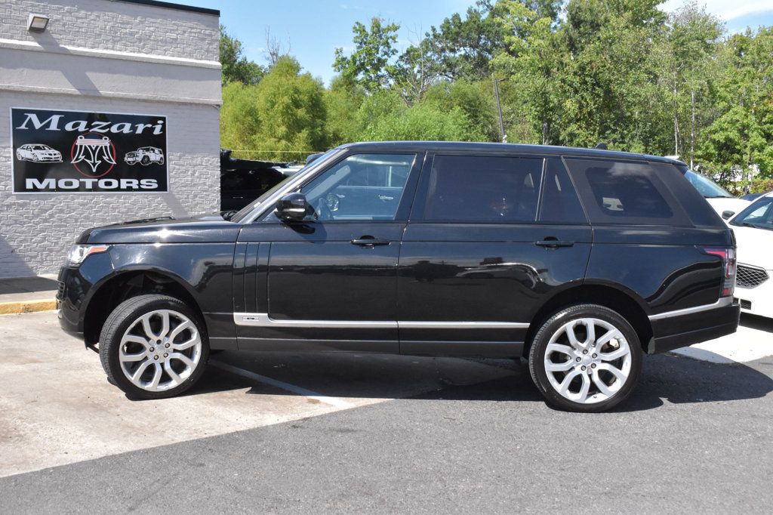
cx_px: 386
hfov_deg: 47.9
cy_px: 258
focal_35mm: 40
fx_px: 869
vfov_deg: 33.0
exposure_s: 1/4000
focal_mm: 27
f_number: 7.1
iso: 2500
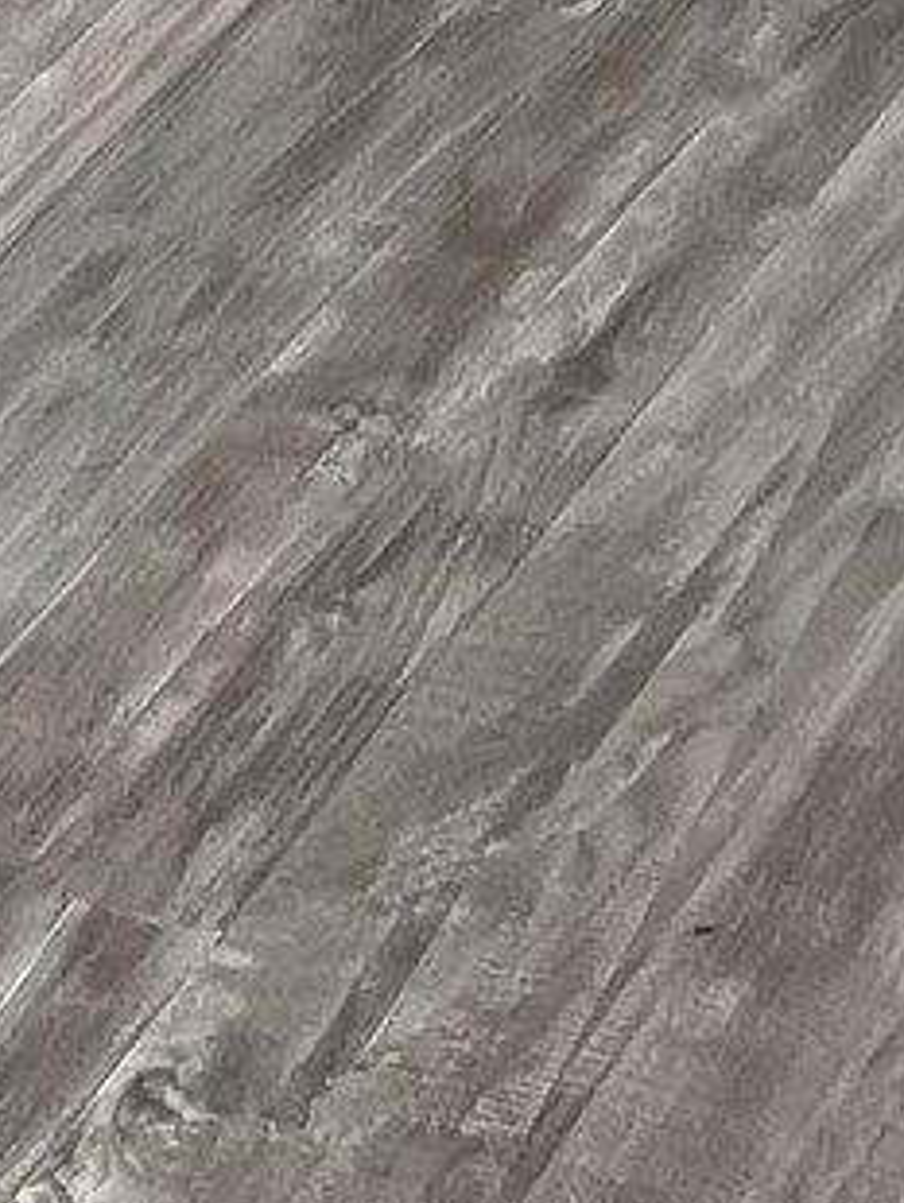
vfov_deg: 8.6
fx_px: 6711
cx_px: 908
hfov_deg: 7.7
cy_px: -2309
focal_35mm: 193
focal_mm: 5.1
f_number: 1.6
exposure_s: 1/120
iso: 100
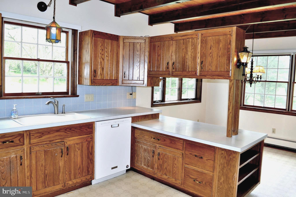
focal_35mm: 27
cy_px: 98
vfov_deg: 47.8
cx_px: 148
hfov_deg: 67.4
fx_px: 222
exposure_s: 1/60
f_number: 5.6
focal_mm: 18
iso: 250
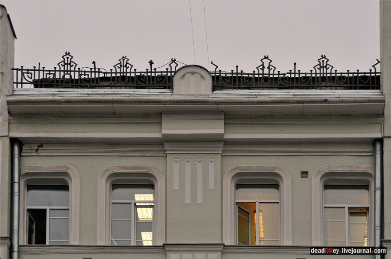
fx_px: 1383
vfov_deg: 10.7
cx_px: 196
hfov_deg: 16.1
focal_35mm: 128
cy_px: 130
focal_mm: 85
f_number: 7.1
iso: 640
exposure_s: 1/500
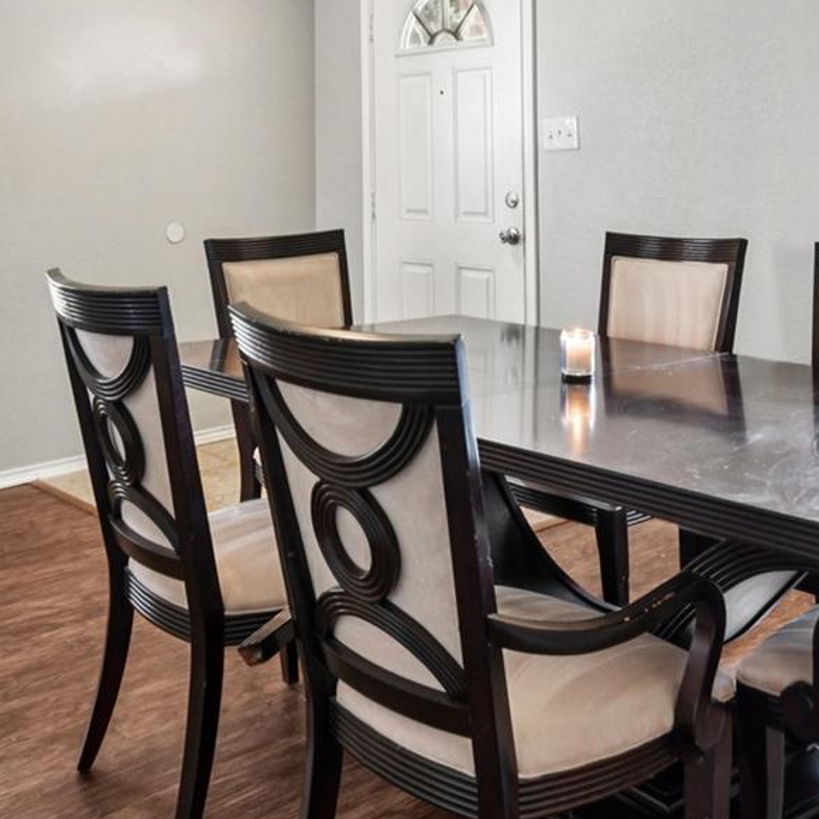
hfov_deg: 40.0
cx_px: 425
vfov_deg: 38.8
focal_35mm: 42
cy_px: 187
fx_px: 1124
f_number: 8
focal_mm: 14
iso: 400
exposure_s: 1/8
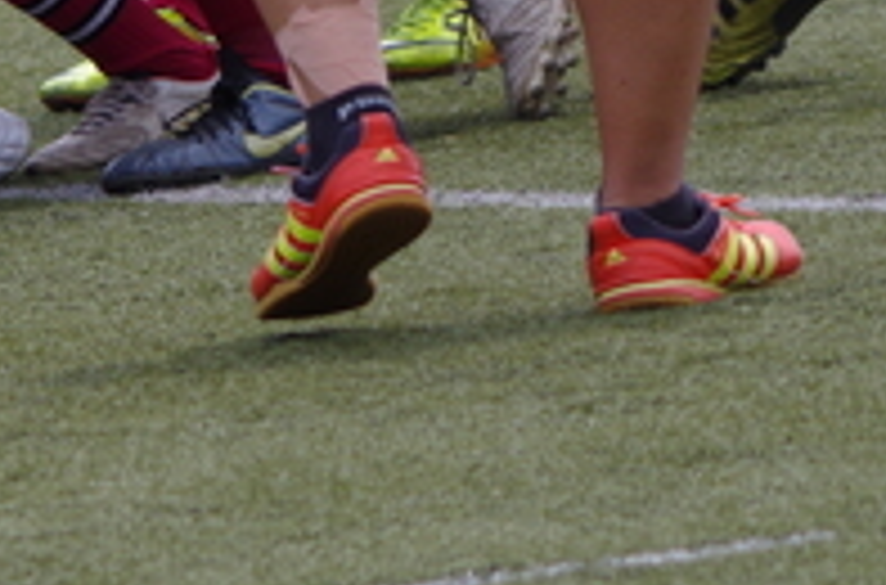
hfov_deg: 2.0
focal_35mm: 1038
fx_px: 25465
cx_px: -234
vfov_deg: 1.3
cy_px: -322
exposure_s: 1/500
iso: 200
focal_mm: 170
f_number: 7.1
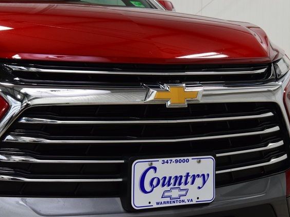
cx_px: 164
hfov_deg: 23.8
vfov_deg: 18.0
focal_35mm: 82
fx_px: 687
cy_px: 109
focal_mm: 50
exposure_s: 1/60
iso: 1600
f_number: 7.1
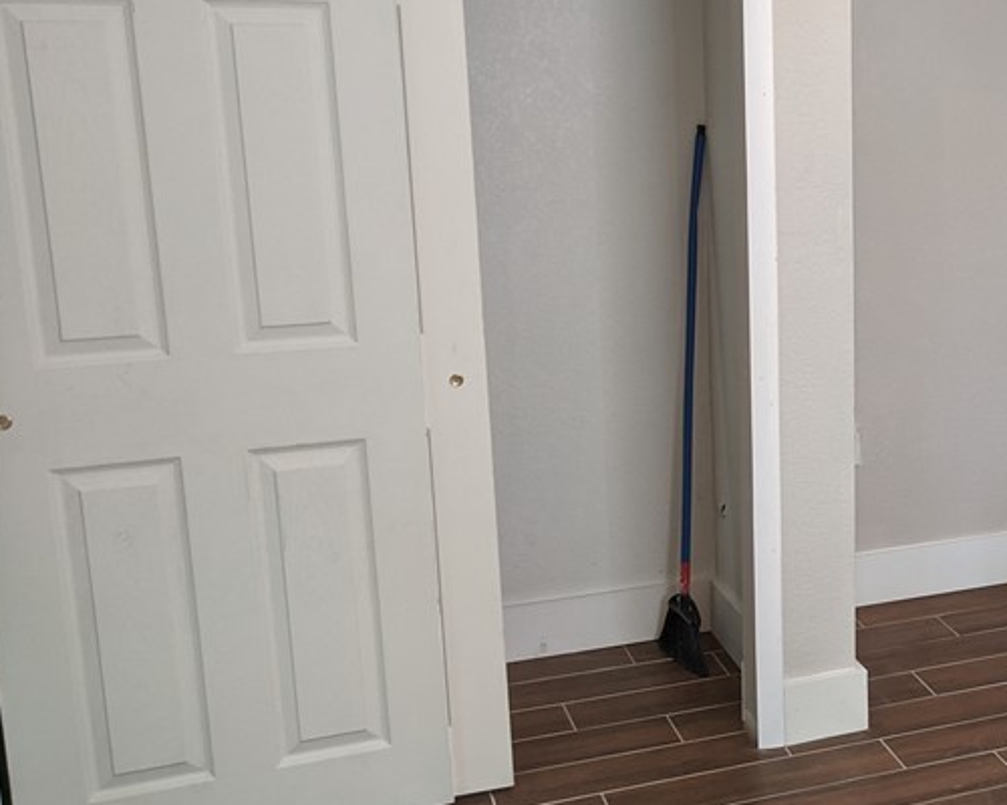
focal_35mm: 52
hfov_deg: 32.9
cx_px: 1021
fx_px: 1550
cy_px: 342
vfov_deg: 29.1
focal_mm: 4.67
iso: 215
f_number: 2
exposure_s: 1/60
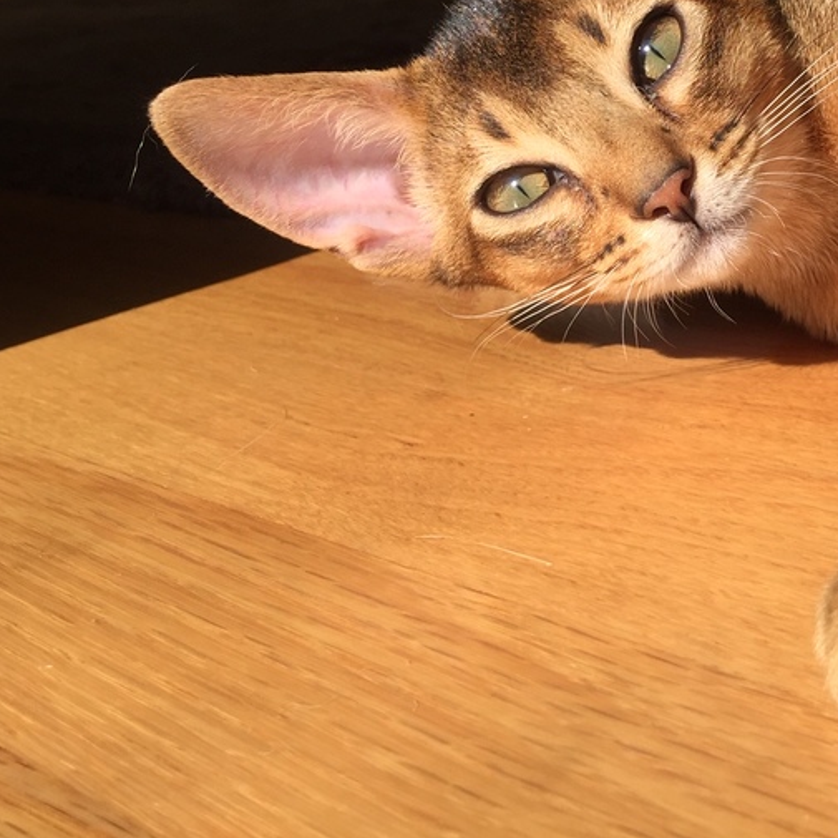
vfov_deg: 32.1
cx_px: 690
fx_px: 1424
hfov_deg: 31.8
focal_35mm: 52
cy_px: 204
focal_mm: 4.15
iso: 32
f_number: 2.2
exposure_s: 1/514
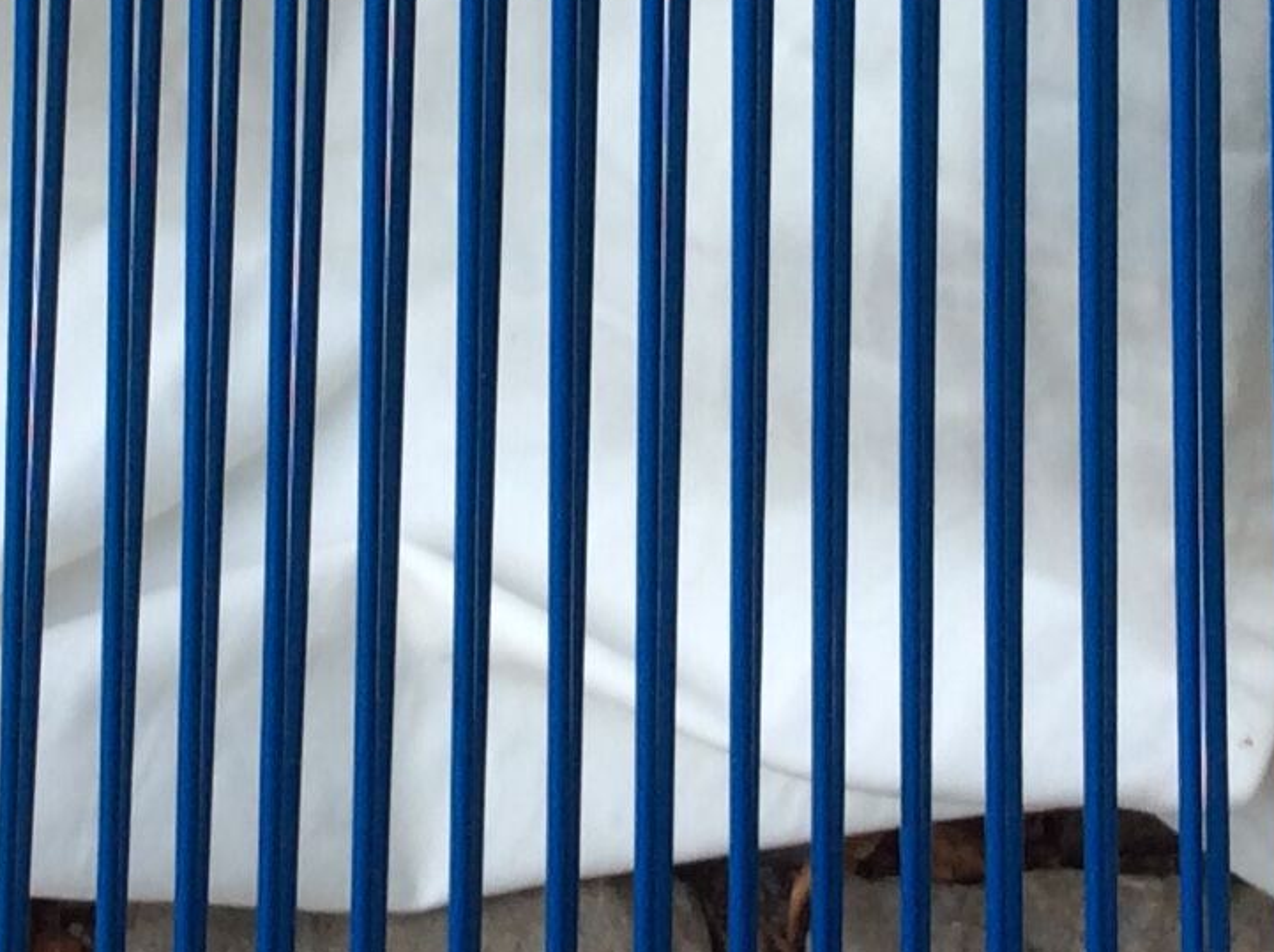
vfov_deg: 12.5
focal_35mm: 115
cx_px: 498
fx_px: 4228
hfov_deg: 17.1
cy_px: -238
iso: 32
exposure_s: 1/272
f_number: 2.4
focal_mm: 3.3
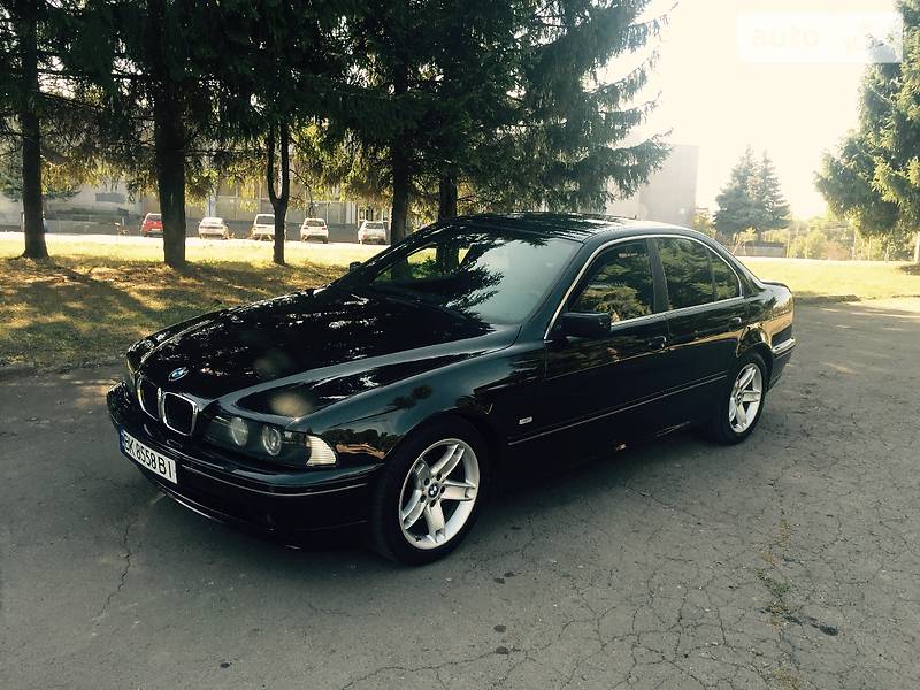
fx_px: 771
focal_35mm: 29
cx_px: 460
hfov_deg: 61.7
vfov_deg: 48.2
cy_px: 345
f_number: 2.2
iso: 32
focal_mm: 4.2
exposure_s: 1/216
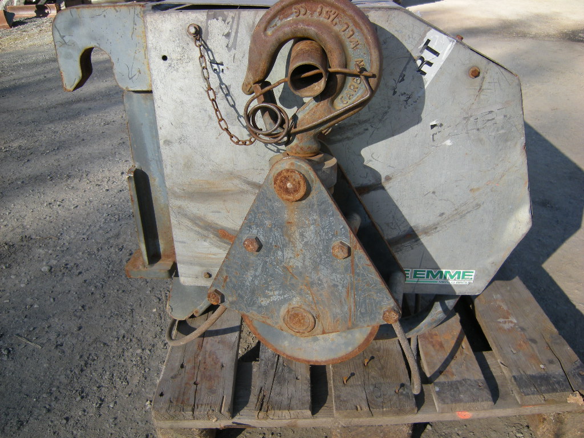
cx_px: 292
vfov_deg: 49.7
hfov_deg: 63.4
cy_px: 219
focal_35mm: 28
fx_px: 472
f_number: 2.8
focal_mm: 4.7
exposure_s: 1/309
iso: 64
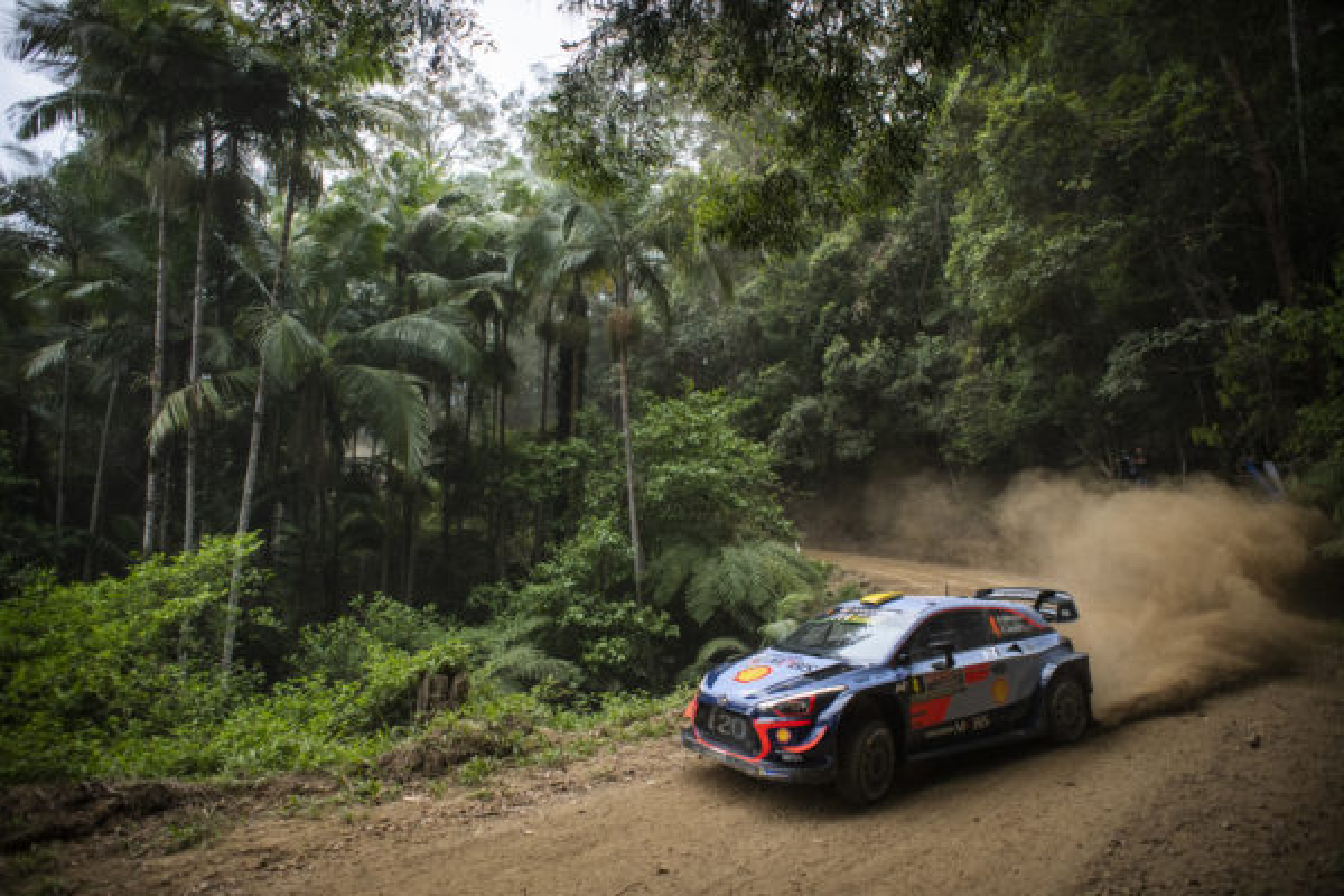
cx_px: 672
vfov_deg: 61.9
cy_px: 448
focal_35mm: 20
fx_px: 747
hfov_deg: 84.0
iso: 1250
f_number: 4.5
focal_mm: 20
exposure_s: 1/2000
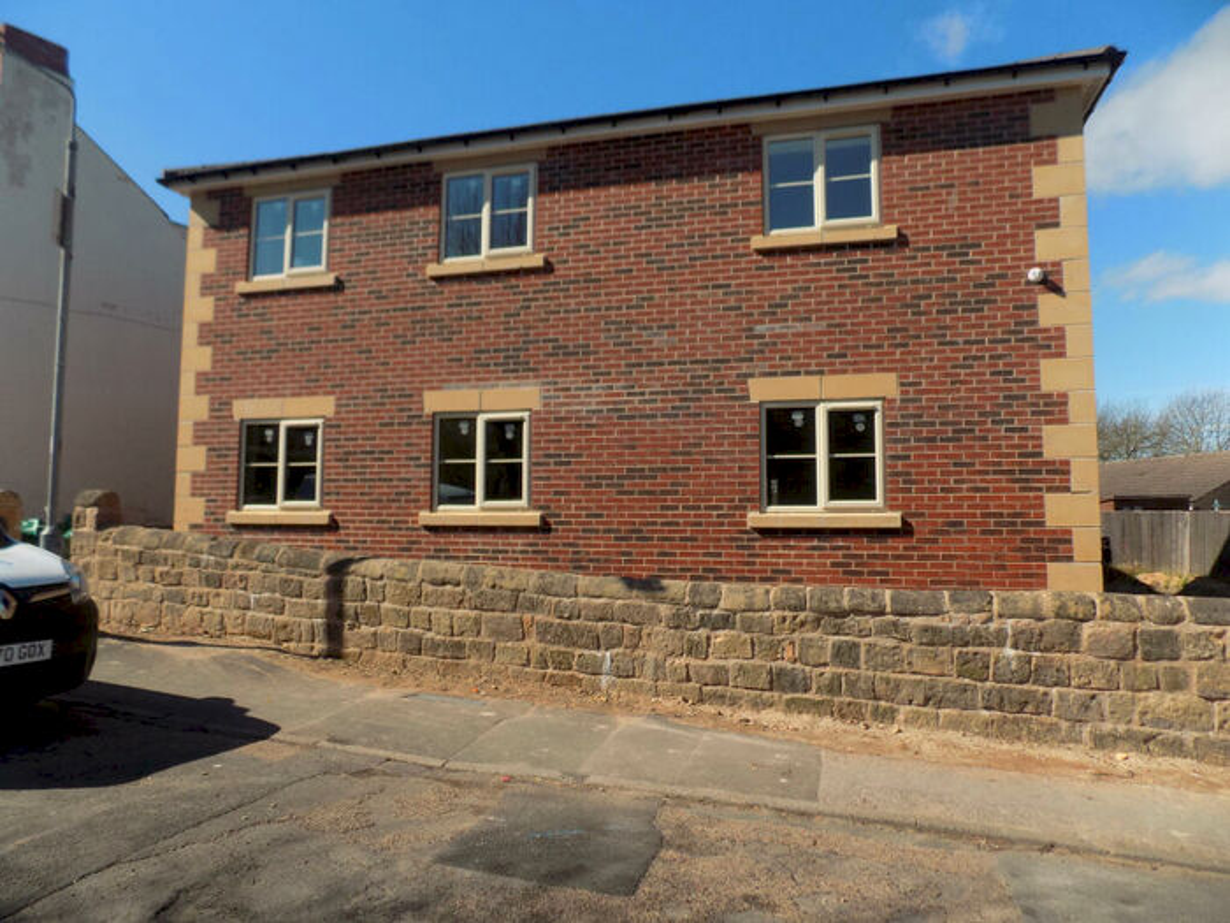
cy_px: 462
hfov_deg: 73.9
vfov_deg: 58.9
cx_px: 615
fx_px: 817
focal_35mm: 23
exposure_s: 1/1000
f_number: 3.1
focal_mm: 4
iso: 80
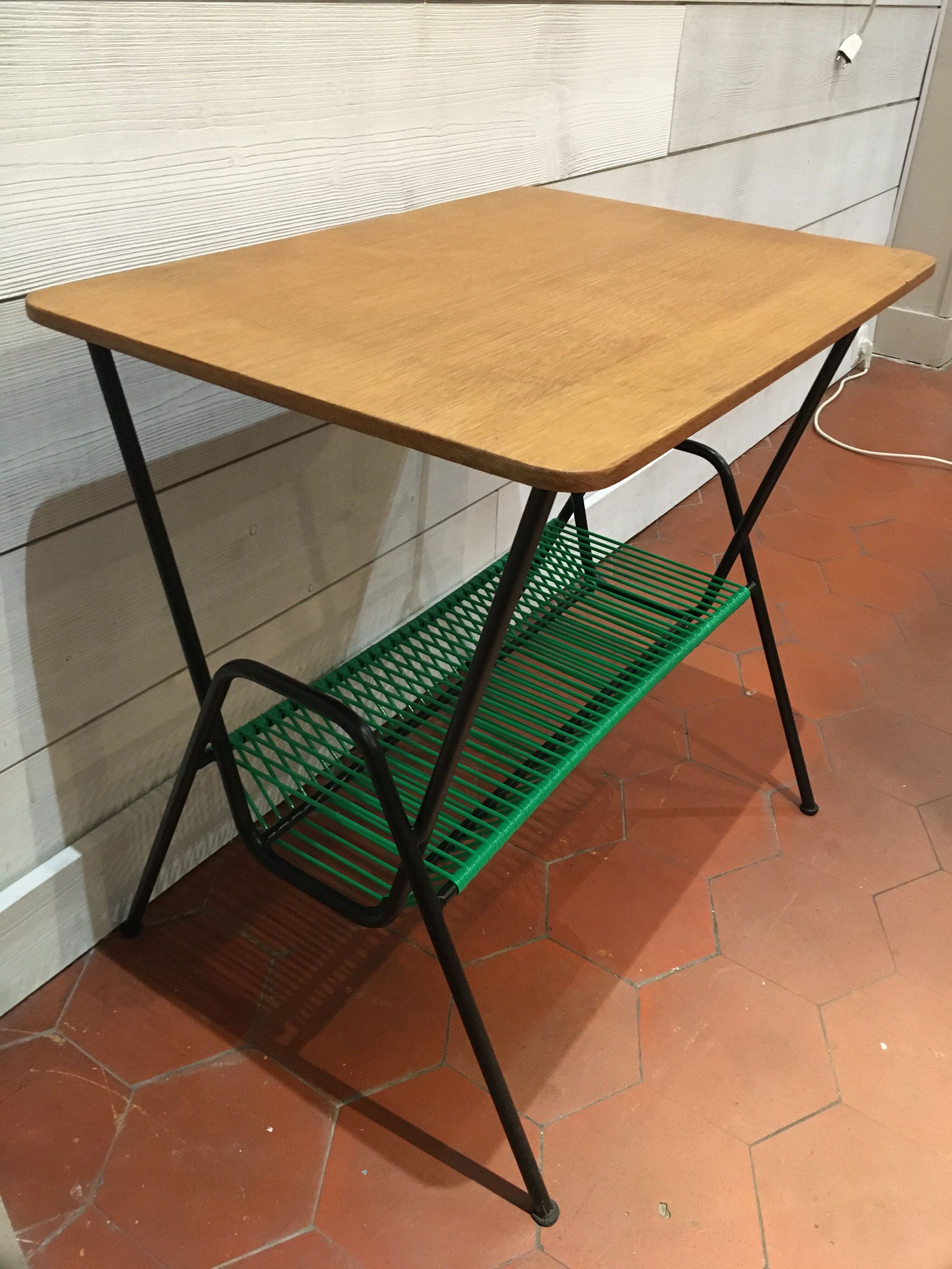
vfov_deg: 61.7
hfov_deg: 48.2
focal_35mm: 29
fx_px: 1063
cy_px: 634
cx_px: 476
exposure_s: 1/17
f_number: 2.2
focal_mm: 4.15
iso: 320
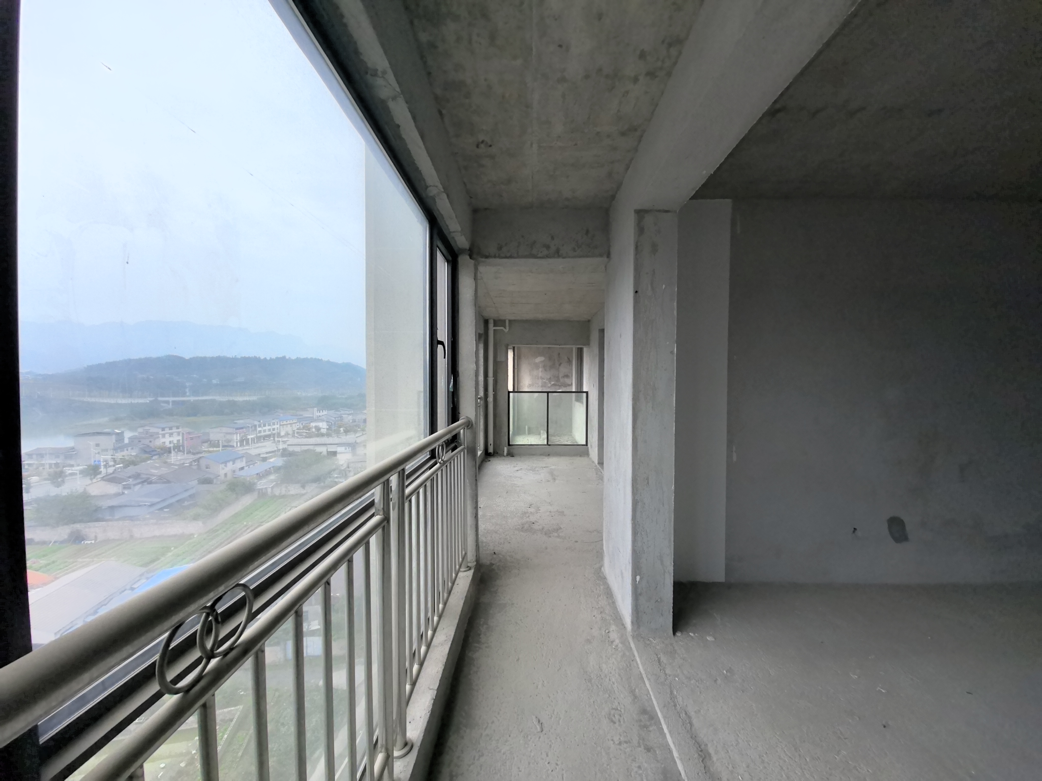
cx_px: 521
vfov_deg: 89.9
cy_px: 390
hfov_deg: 106.2
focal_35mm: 13
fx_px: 391
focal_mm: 1.95
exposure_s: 1/100
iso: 64
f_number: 2.2
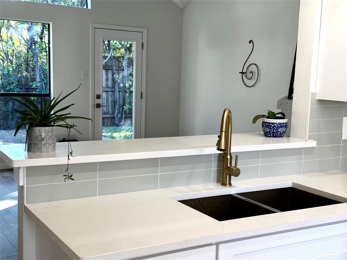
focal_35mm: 48
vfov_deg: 30.3
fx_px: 481
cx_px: 174
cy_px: 130
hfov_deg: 39.7
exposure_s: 1/120
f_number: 1.78
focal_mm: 6.86
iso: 100
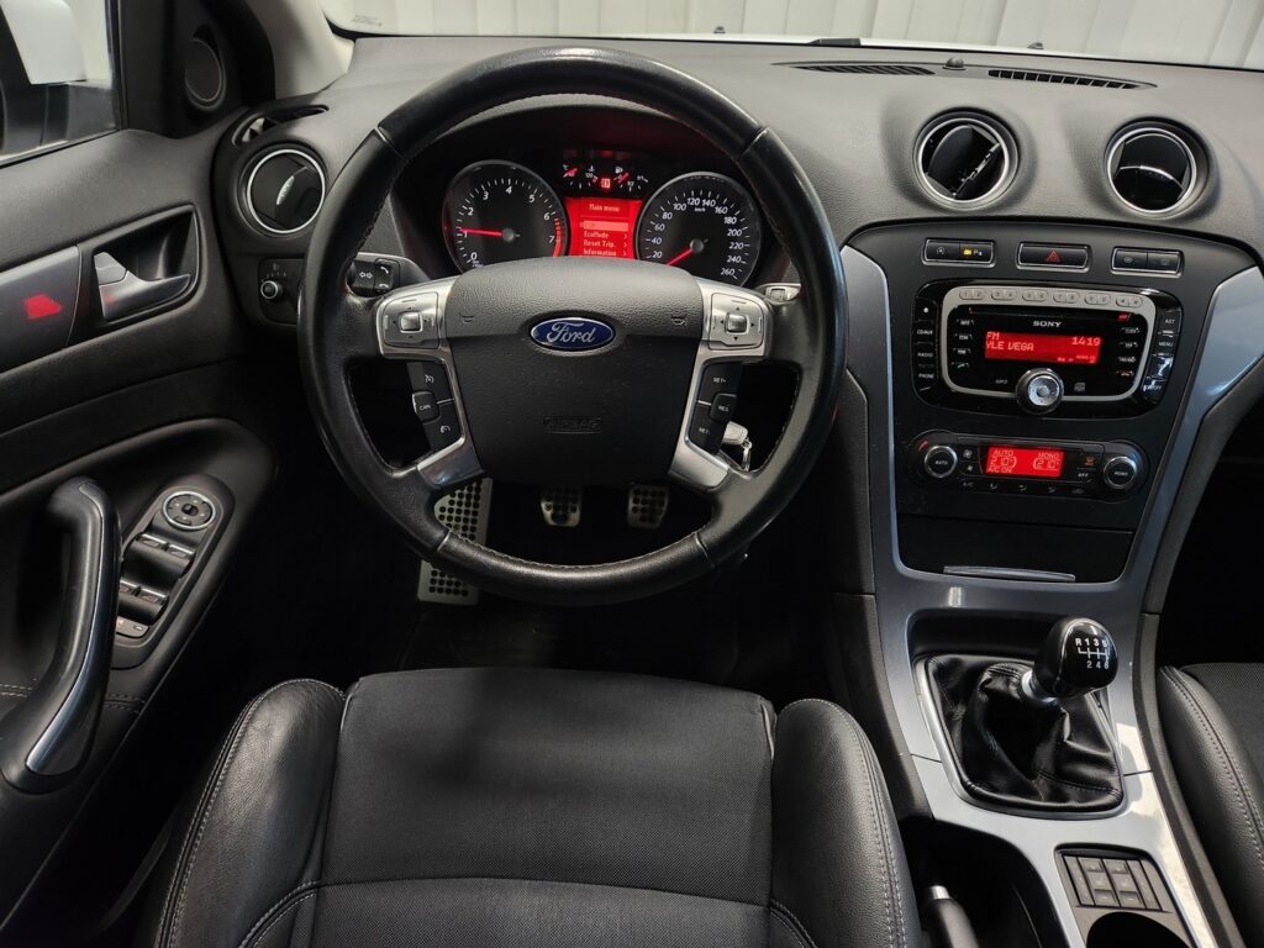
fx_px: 840
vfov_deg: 58.9
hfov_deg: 73.9
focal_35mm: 23
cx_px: 632
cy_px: 474
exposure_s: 1/100
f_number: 1.8
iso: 400
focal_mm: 5.4
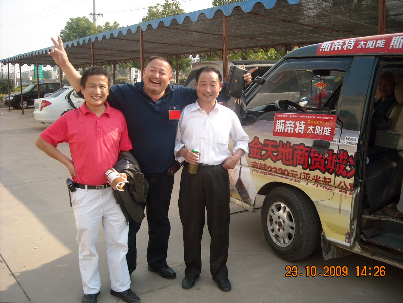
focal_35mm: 35
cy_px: 152
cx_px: 202
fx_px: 407
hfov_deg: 52.6
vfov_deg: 40.7
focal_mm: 5.7
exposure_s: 1/384
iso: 64
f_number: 2.8
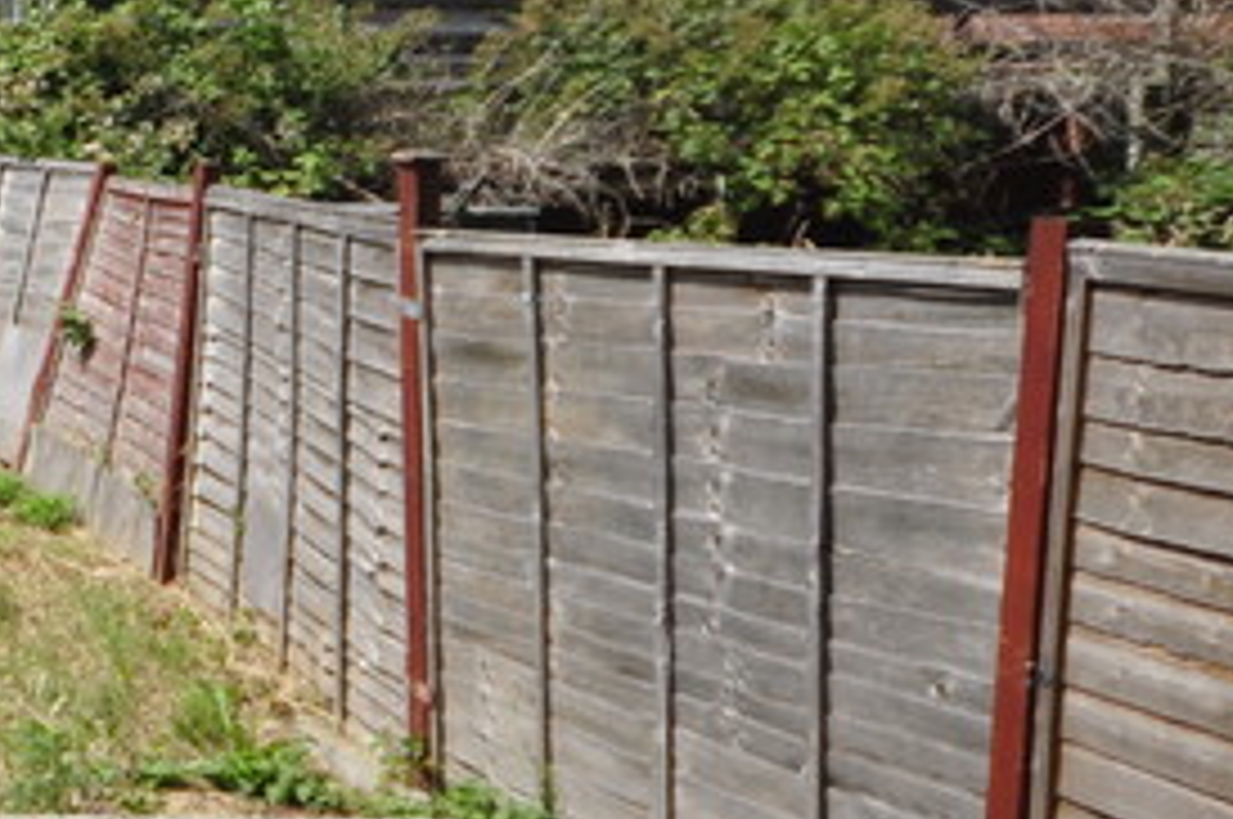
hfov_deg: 26.6
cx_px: -576
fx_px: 1916
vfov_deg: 23.8
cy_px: 158
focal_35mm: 56
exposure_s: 1/1250
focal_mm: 10
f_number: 4
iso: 200
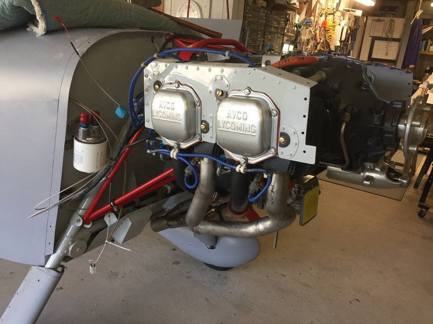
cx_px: 216
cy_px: 162
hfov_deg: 61.7
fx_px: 363
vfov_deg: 48.2
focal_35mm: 29
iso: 40
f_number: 2.2
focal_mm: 4.15
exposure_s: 1/30
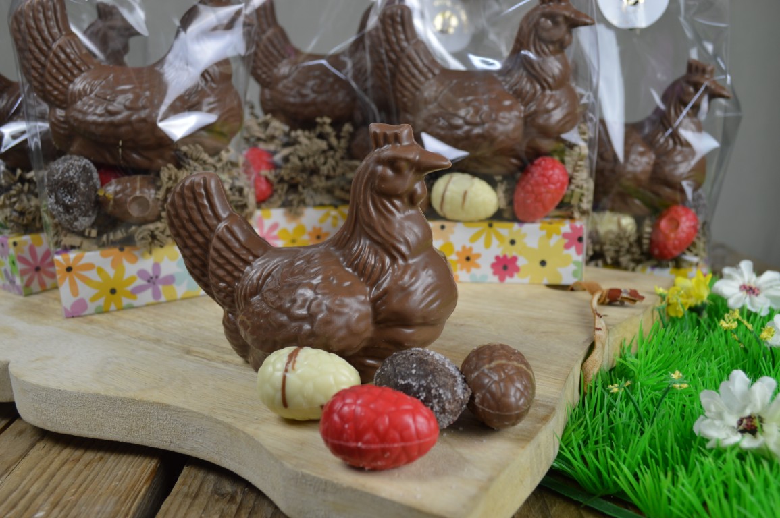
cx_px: 390
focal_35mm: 36
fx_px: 779
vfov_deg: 36.8
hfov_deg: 53.2
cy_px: 259
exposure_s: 1/10
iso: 100
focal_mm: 24
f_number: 5.6
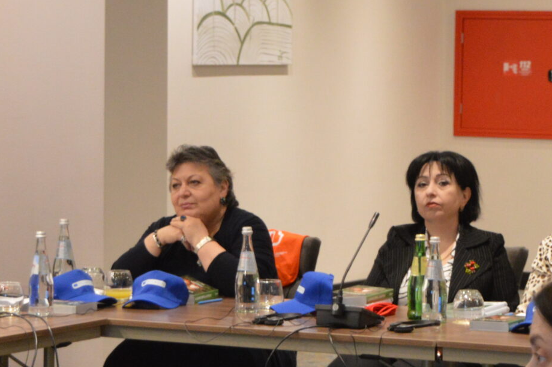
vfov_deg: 8.2
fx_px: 2557
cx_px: 267
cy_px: 237
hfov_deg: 12.3
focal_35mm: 167
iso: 1600
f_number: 4.8
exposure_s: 1/15
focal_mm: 40
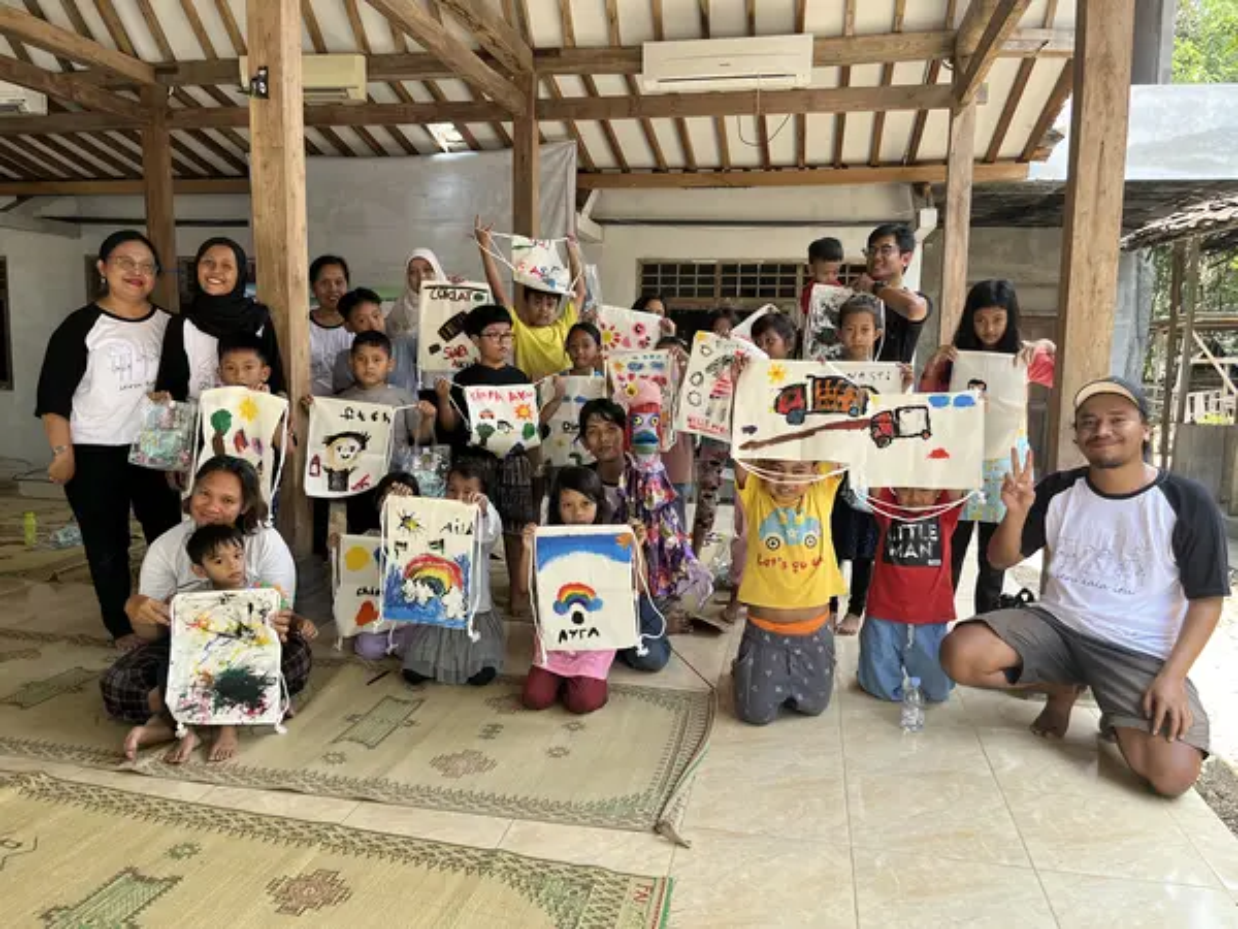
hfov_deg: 67.3
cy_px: 464
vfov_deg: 53.1
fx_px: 930
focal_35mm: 26
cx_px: 619
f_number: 1.6
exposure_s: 1/150
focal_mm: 5.1
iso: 32
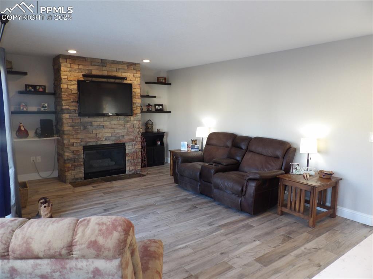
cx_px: 186
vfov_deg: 56.8
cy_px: 140
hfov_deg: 71.6
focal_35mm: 24
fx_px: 258
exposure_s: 1/33
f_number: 3.2
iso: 195
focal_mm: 4.3
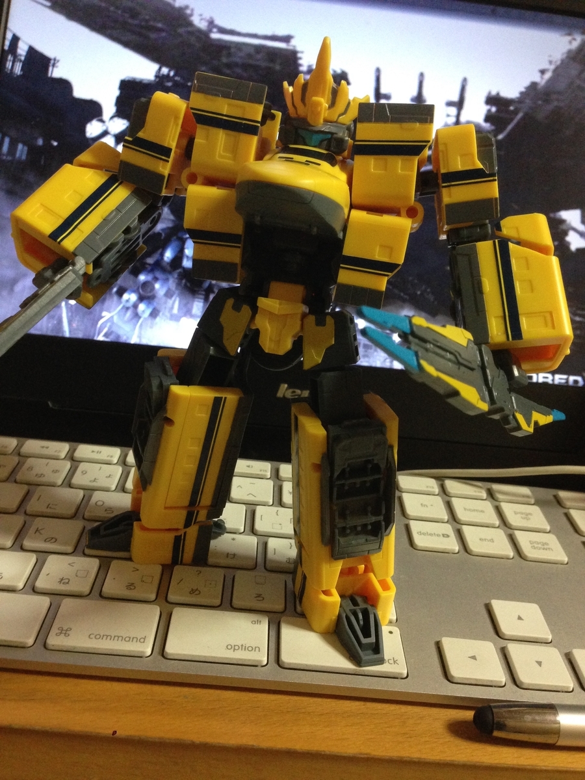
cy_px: 390
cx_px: 292
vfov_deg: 55.4
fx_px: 744
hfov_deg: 42.9
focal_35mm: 33
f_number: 2.4
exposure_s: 1/20
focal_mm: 4.12
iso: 320
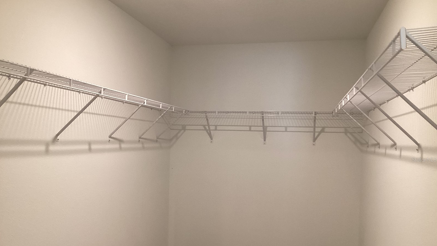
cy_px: 160
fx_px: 394
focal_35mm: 34
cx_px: 218
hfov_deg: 58.0
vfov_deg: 34.4
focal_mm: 3.3
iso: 200
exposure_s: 1/60
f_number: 2.4
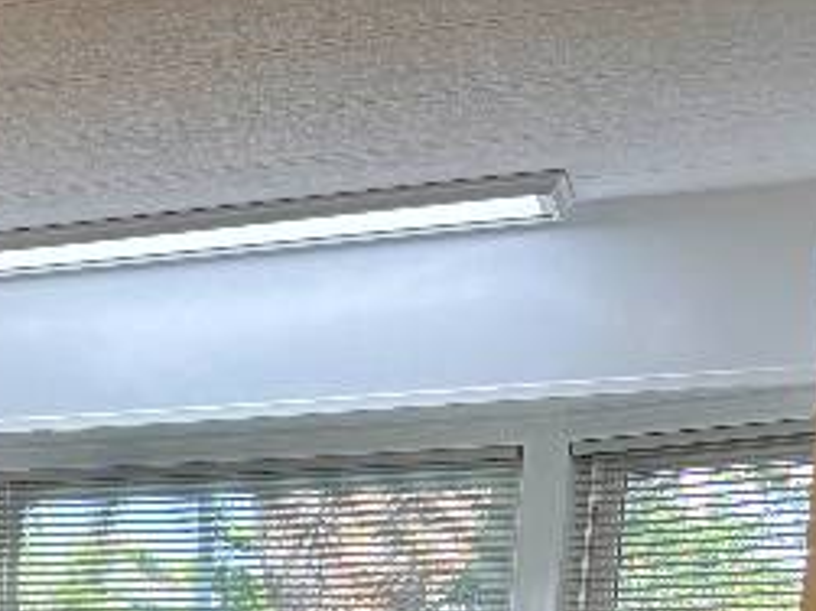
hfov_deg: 18.9
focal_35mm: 88
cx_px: -488
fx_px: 2073
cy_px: 1022
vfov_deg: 15.0
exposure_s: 1/120
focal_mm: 5.96
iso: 160
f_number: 1.6
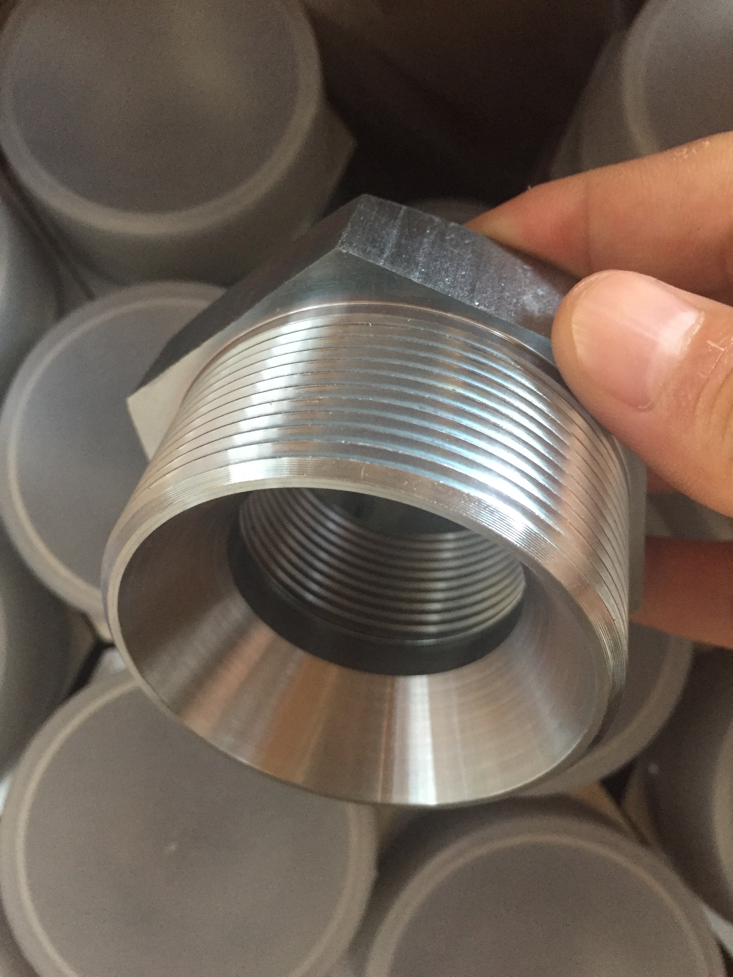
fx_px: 819
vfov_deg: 61.7
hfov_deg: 48.2
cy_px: 488
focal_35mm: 29
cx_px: 366
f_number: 2.2
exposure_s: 1/17
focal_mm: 4.15
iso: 250
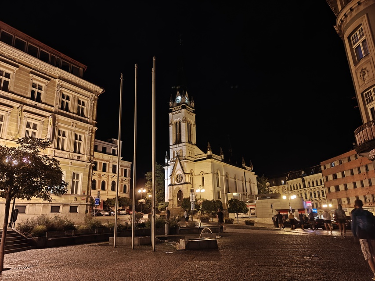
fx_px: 260
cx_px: 188
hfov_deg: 71.6
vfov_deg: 56.8
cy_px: 140
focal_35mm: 24
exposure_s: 1/20
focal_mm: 5.59
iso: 4000
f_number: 1.8
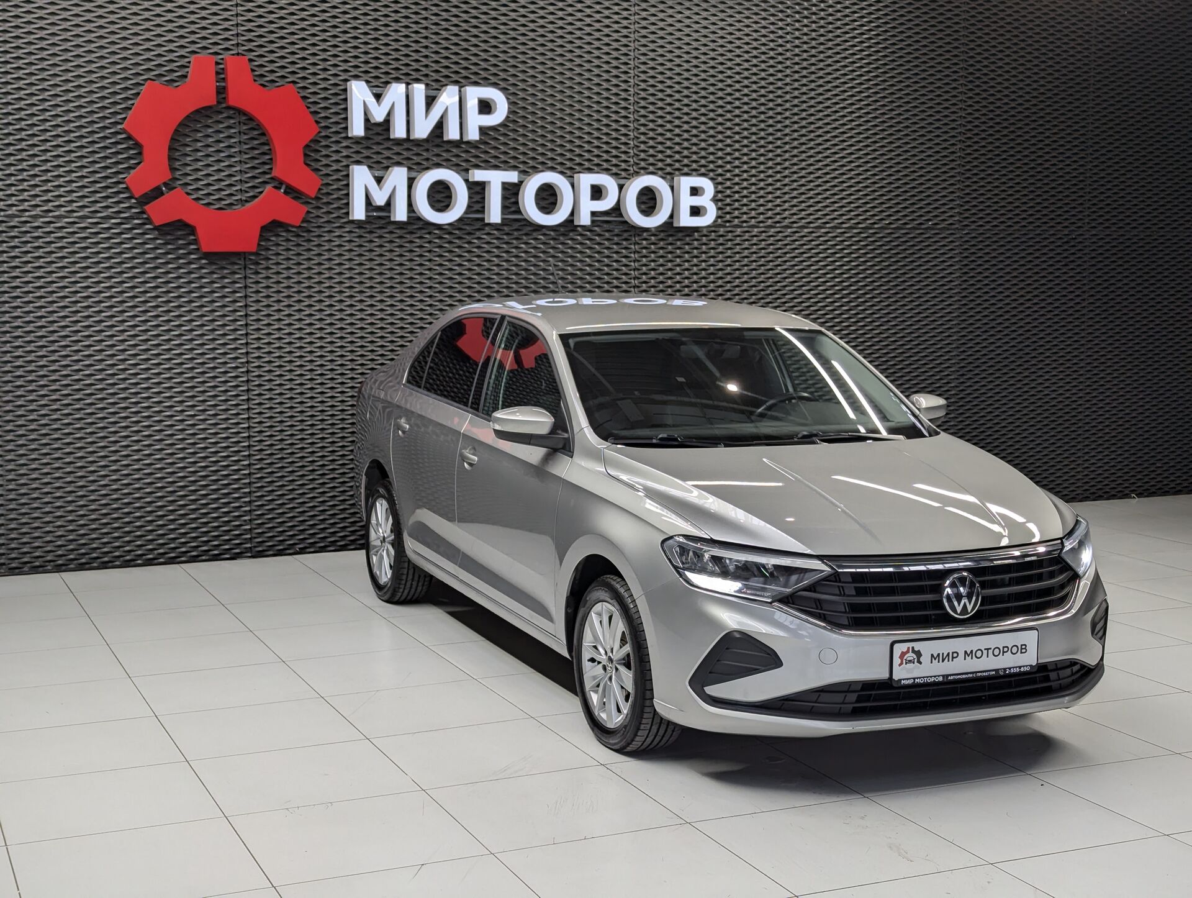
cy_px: 449
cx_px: 596
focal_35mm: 48
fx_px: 1655
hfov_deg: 39.6
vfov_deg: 30.3
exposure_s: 1/247
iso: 73
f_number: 1.85
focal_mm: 6.81
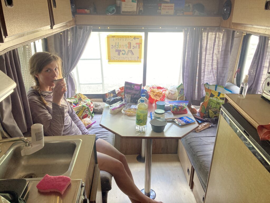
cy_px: 102
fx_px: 218
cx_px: 135
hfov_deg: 63.4
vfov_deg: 49.7
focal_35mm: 28
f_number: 1.8
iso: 100
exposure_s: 1/60
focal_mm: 3.99
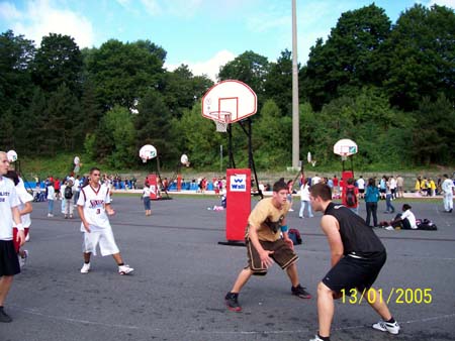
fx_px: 447
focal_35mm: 34
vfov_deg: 41.8
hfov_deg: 53.9
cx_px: 228
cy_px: 170
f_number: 2.7
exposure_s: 1/601
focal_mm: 5.6
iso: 80
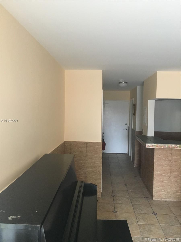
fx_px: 202
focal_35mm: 29
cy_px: 121
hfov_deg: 48.2
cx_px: 90
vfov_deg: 61.7
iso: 200
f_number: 2.2
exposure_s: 1/30
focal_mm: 4.15
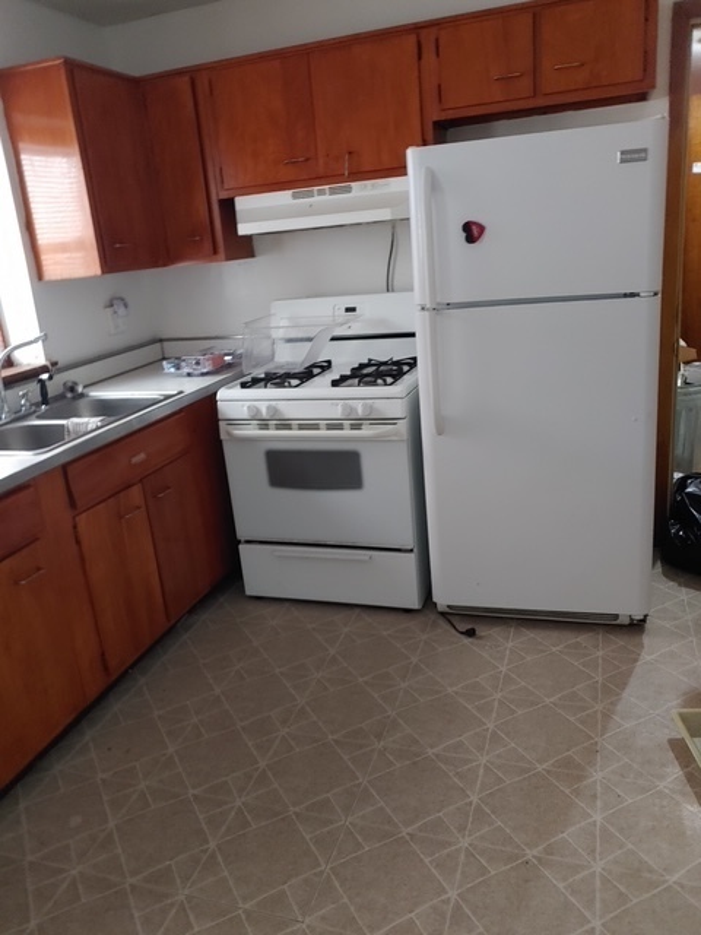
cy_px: 468
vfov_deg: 69.4
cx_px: 350
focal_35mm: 25
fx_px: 675
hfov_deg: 54.9
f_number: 1.5
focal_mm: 4.23
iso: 700
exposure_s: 1/60
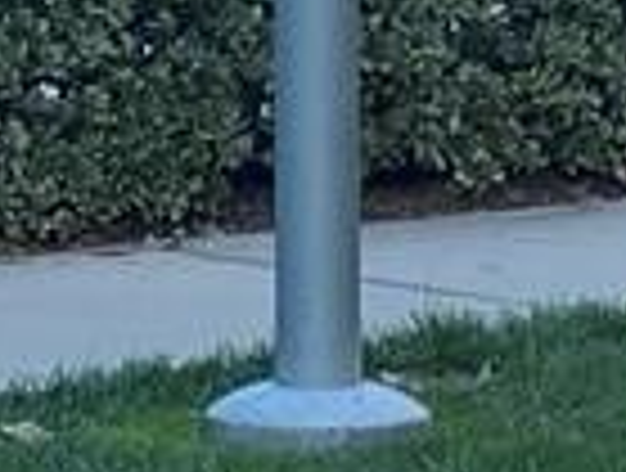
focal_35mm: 382
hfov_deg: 5.1
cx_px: -315
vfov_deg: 3.8
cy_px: -796
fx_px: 6926
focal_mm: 6
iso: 20
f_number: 2
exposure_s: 1/428
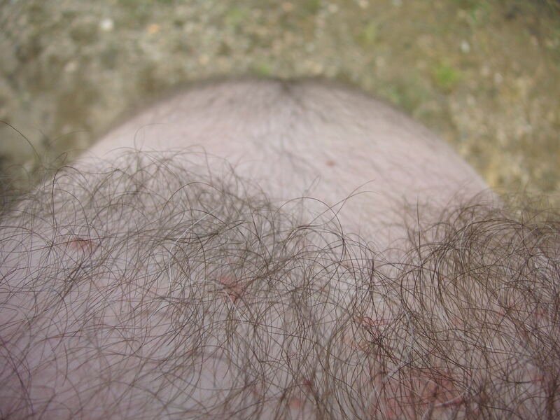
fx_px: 599
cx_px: 280
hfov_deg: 50.1
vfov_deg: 38.7
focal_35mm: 37
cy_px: 210
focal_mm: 6.1
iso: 50
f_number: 2.8
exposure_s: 1/350
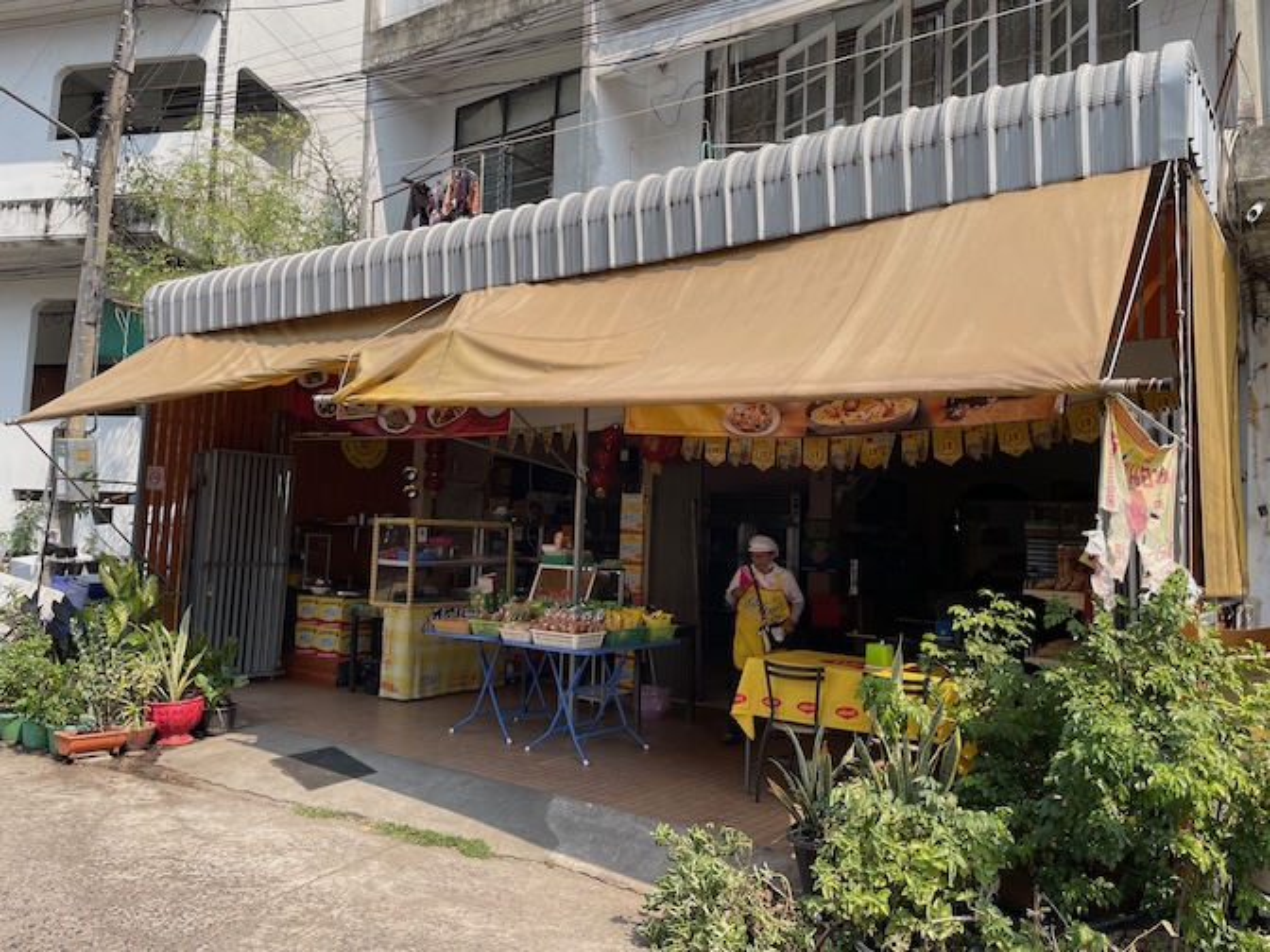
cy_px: 476
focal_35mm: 26
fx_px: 954
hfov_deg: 67.3
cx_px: 635
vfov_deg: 53.1
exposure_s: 1/1770
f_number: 1.6
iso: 32
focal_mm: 4.2
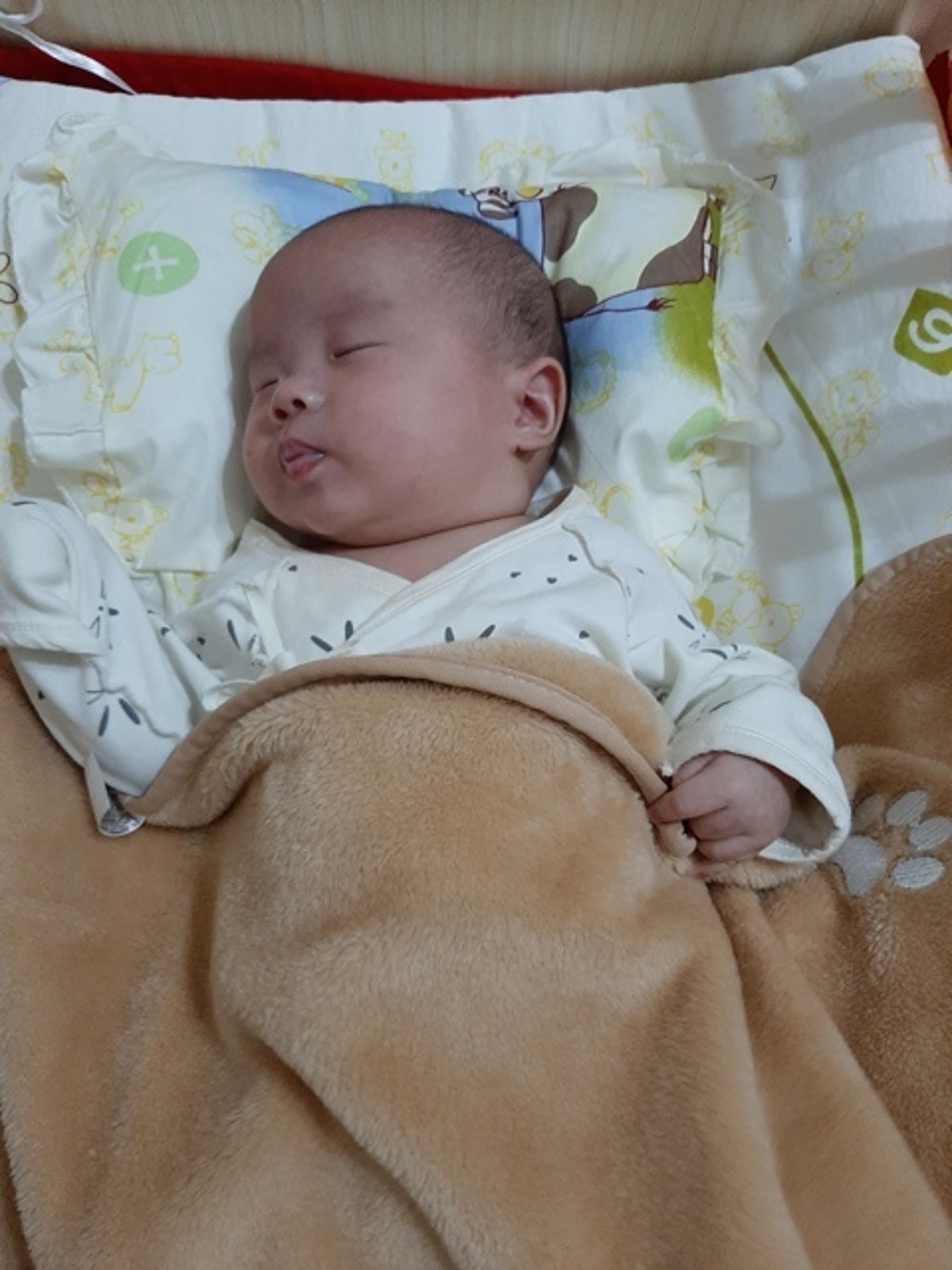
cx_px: 476
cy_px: 635
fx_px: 953
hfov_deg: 53.1
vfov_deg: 67.3
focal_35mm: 26
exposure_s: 1/60
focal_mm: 3.93
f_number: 1.7
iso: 200
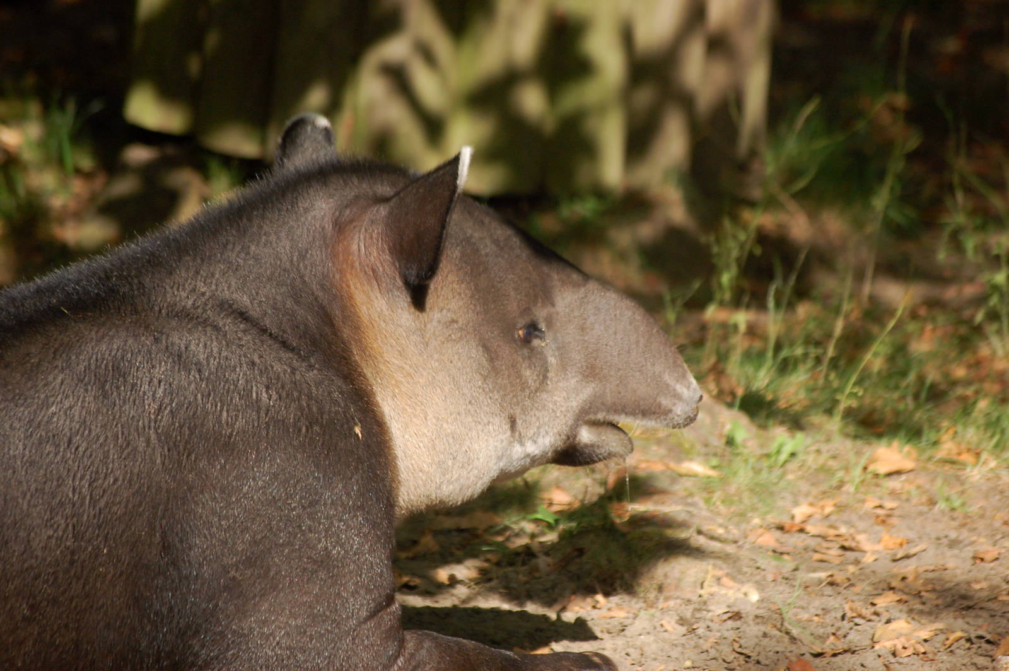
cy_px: 336
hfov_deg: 6.9
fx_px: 8401
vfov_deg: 4.6
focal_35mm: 300
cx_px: 504
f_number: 5.6
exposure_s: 1/500
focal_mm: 200
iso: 640
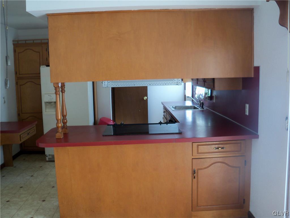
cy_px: 109
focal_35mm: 35
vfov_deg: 40.7
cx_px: 145
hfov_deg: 52.6
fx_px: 293
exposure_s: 1/40
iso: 80
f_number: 3.5
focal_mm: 6.2
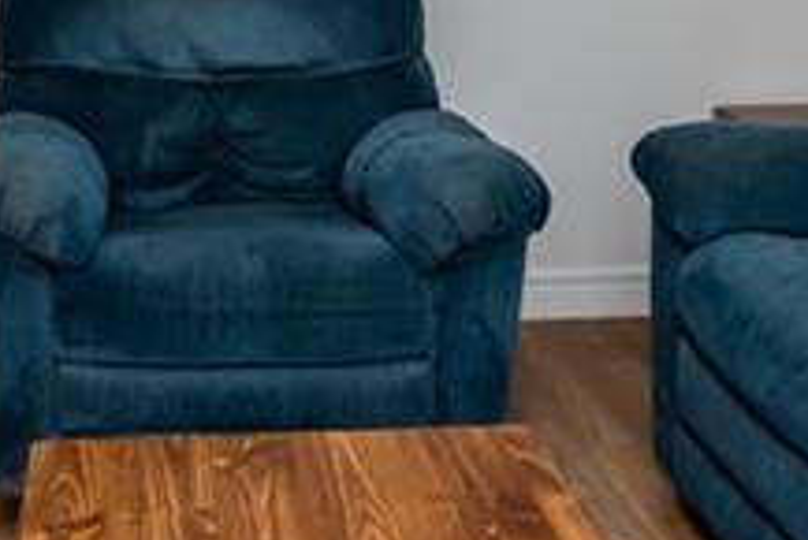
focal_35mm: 66
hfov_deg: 30.5
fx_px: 1482
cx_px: 372
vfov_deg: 19.1
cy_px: -166
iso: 2800
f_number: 6.3
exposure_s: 1/50
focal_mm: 14
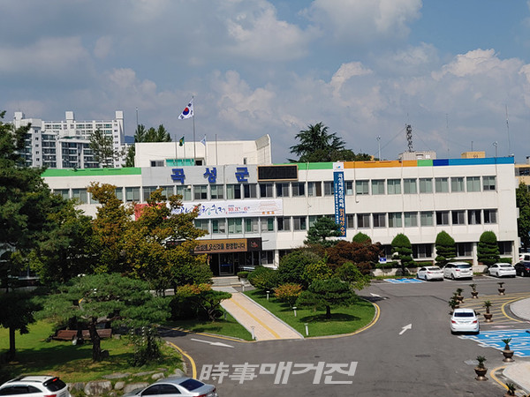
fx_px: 919
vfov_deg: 24.4
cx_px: 265
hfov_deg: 32.2
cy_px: 198
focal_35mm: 60
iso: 50
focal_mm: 5.88
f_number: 2.4
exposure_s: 1/1136
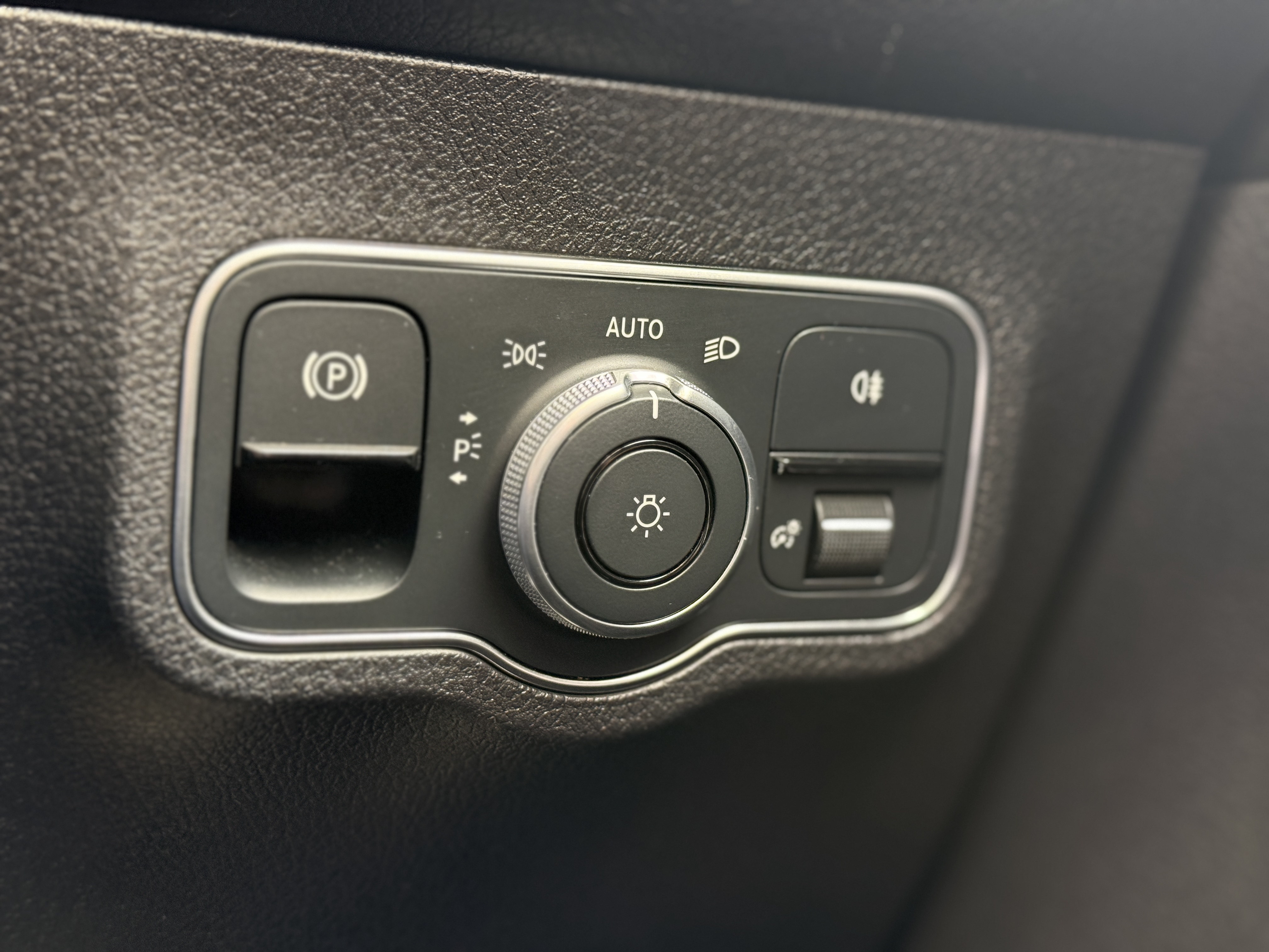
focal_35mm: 48
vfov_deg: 30.3
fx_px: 1760
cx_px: 634
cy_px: 476
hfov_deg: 39.7
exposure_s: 1/60
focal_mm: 6.76
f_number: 1.78
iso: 250
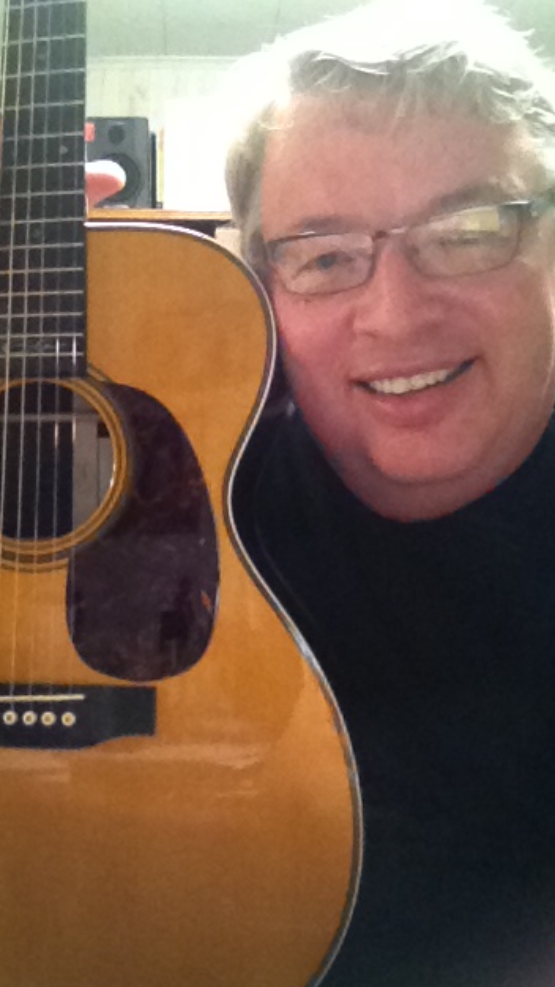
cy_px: 500
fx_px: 1021
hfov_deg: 30.2
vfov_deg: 51.6
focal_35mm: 39
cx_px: 189
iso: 640
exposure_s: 1/30
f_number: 2.4
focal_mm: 1.85
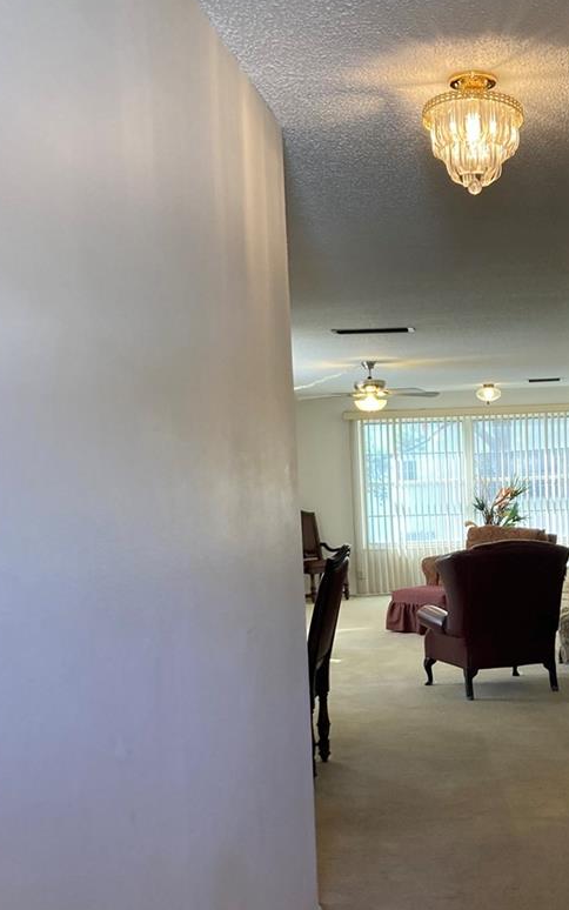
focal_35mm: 46
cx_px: 475
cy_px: 601
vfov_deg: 42.9
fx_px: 1141
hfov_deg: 27.3
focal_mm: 3.99
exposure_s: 1/60
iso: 80
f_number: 1.8
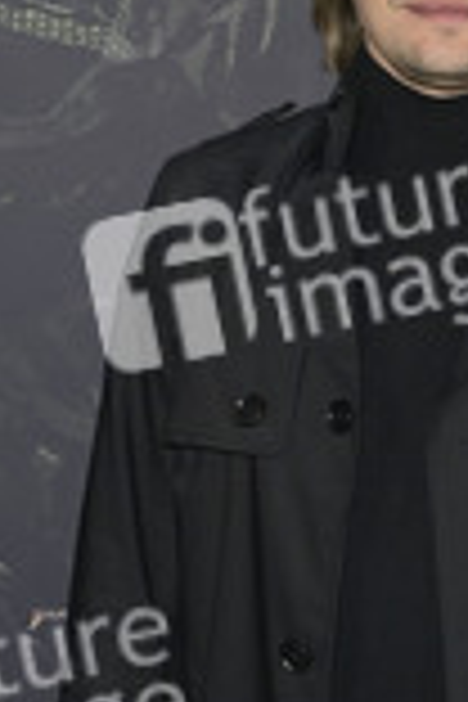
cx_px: 446
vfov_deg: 12.1
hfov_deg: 8.1
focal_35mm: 169
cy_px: 490
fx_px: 3295
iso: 500
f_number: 5.6
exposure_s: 1/250
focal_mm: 66
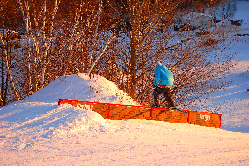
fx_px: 570
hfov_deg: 24.6
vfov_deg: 16.5
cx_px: 124
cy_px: 83
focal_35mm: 82
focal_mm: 55
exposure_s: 1/250
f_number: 5.6
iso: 200
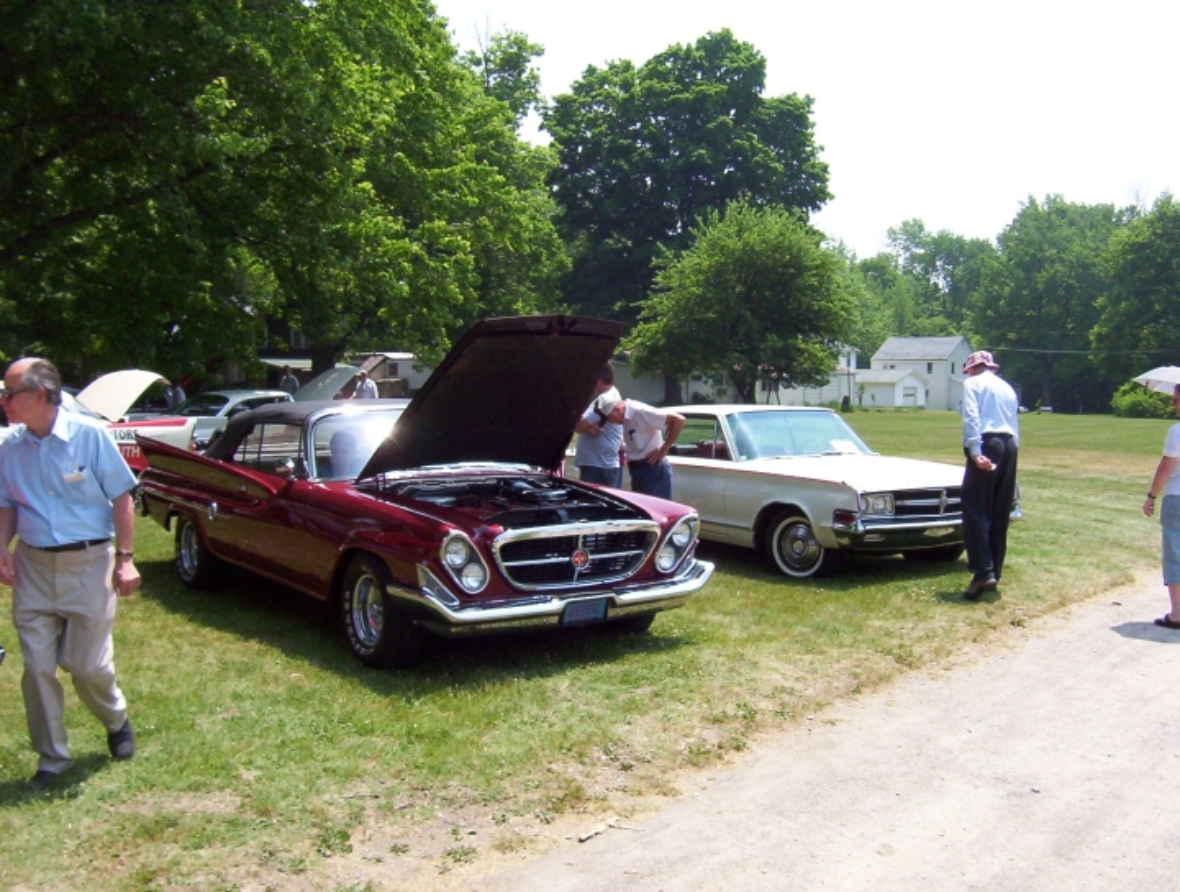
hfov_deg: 51.2
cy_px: 446
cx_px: 590
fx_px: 1230
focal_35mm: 36
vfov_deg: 39.8
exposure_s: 1/534
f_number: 5.24
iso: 100
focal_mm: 5.54
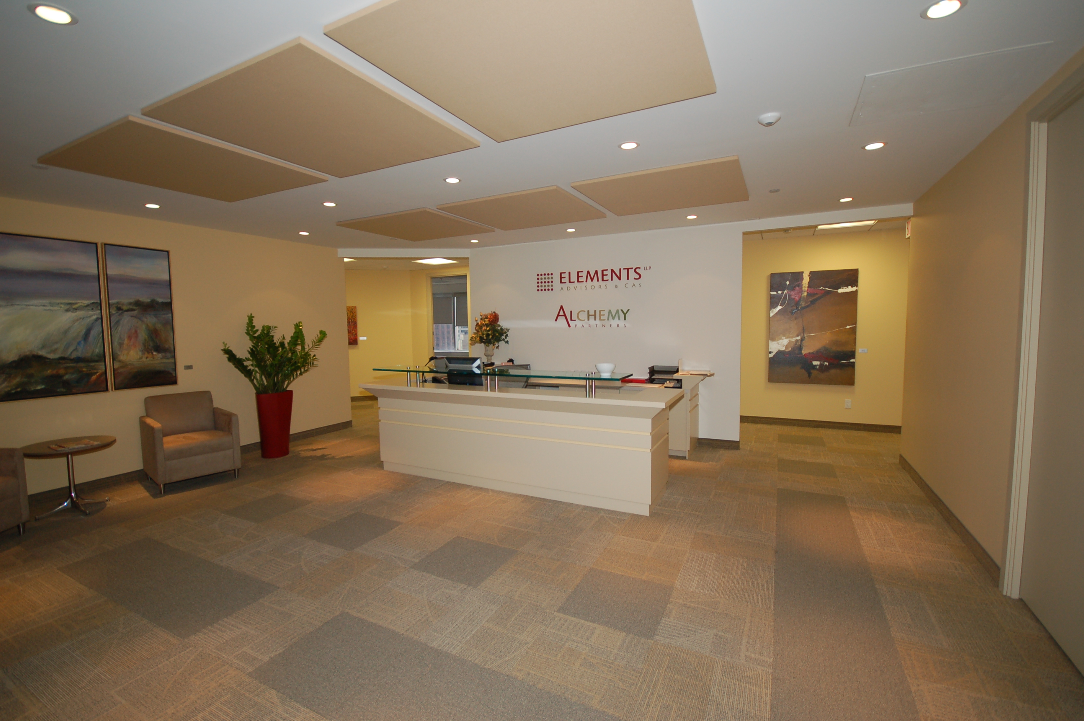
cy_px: 360
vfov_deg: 77.2
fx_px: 451
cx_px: 542
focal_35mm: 15
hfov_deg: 100.4
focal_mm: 10
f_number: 4
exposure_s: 1/60
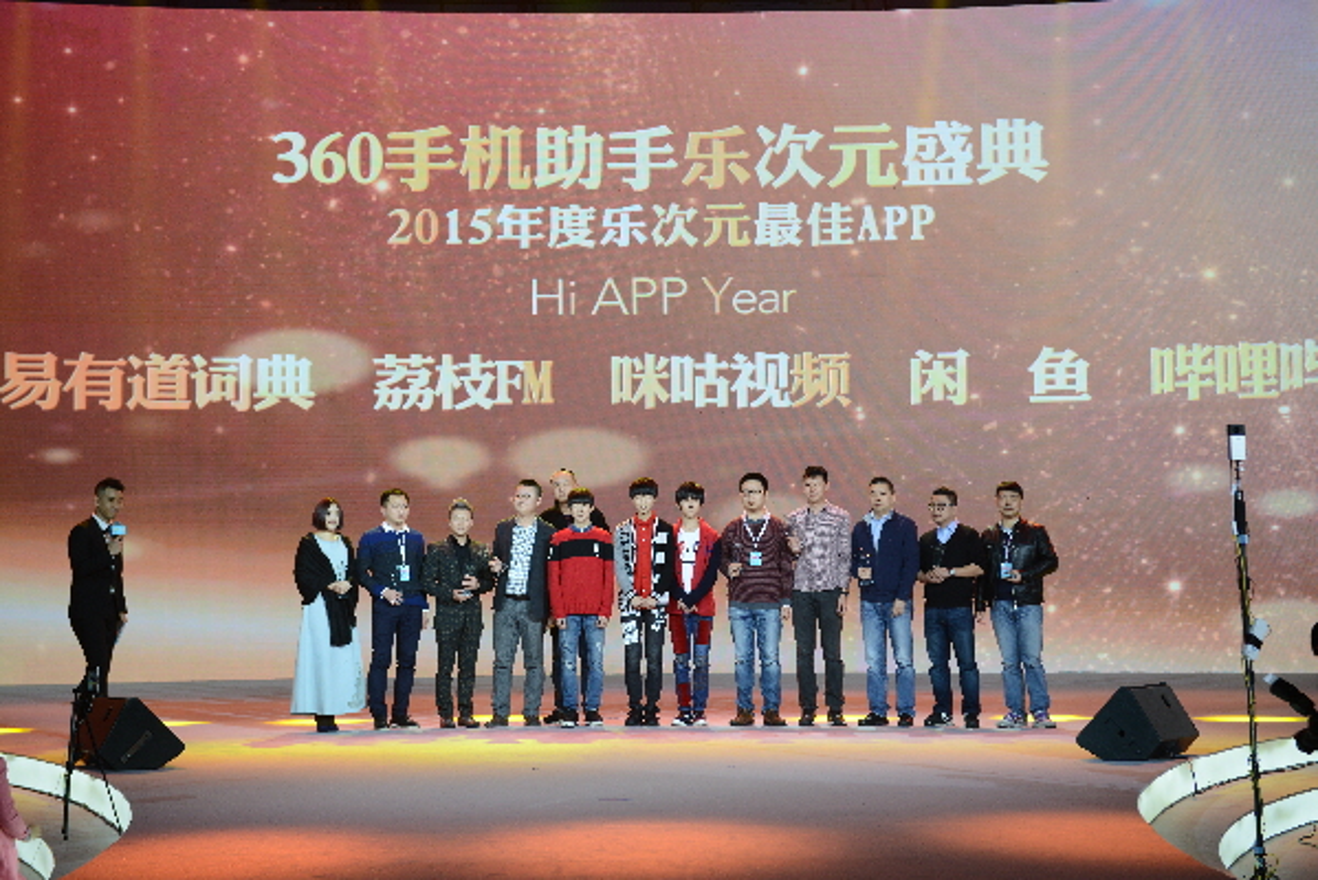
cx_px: 659
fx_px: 2564
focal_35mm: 70
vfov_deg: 19.5
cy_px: 440
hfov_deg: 28.8
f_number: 5.6
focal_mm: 70
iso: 400
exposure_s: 1/60
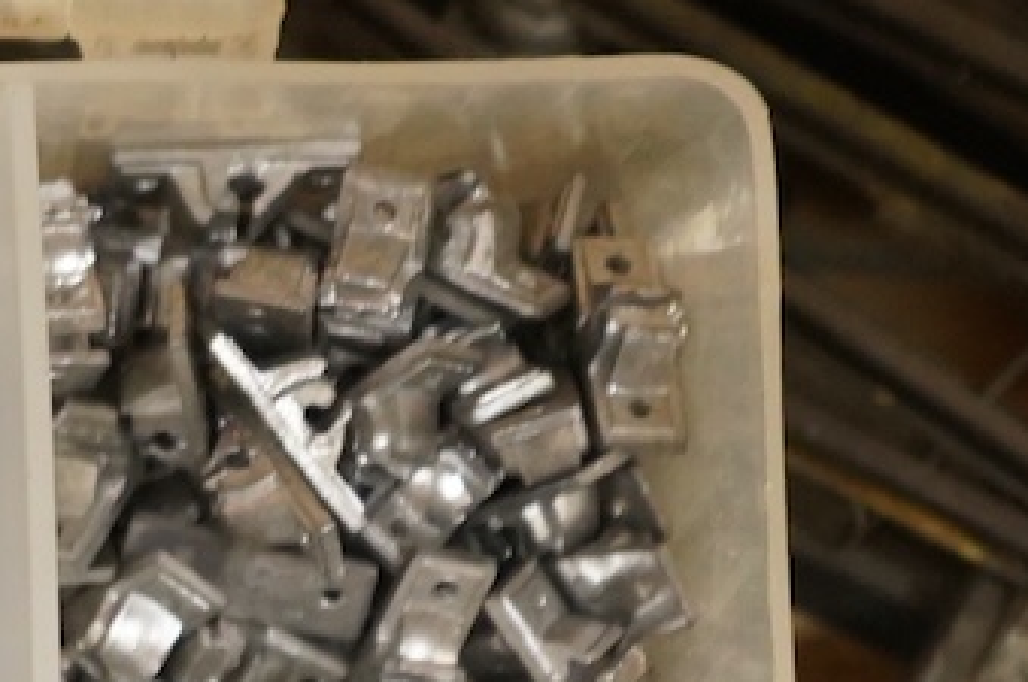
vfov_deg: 6.1
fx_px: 6216
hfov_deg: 8.8
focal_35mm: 218
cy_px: 1411
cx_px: -1239
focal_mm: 43
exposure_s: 1/100
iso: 2500
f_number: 4.5
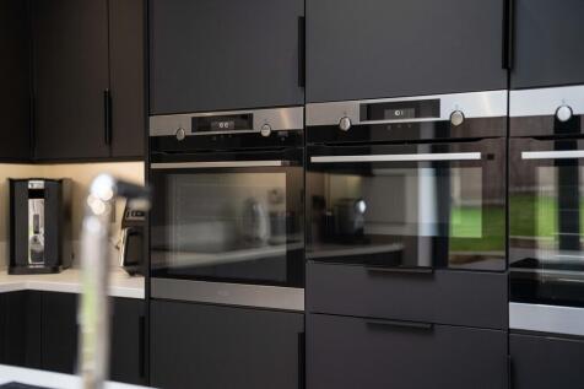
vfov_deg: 25.3
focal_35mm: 54
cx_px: 292
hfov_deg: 37.2
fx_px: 868
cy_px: 194
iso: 500
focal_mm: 53.5
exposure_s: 1/125
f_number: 2.8
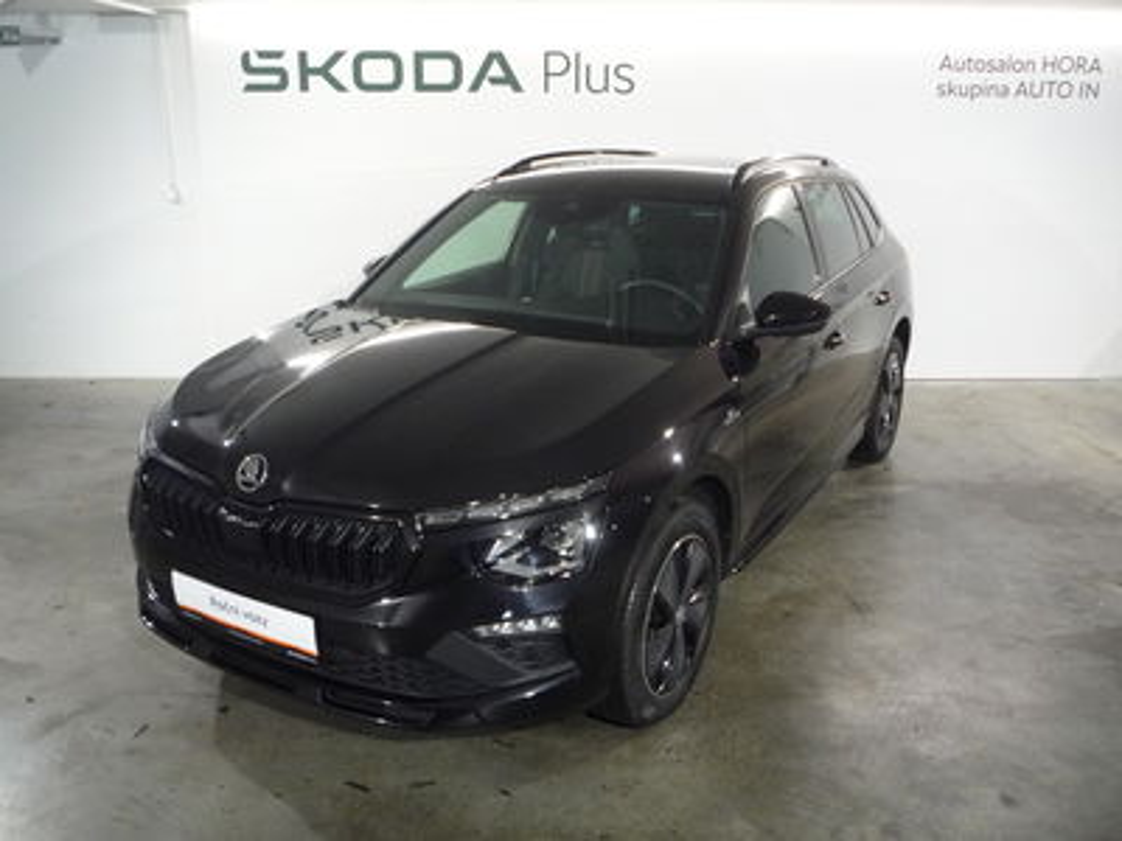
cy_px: 420
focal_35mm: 30
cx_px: 561
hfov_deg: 60.0
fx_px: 972
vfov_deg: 46.8
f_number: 3.3
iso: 320
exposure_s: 1/30
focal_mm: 5.2
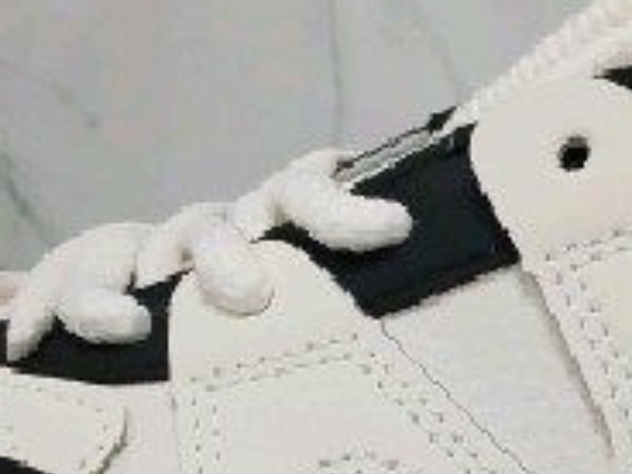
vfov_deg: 17.0
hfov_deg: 22.7
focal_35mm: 85
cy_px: 464
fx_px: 1552
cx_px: 495
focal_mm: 3.98
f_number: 1.8
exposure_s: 1/60.2
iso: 200
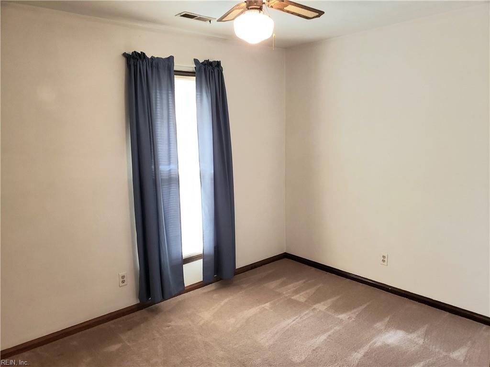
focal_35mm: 26
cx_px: 245
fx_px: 368
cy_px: 184
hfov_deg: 67.3
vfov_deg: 53.1
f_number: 2.4
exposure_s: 1/40
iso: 250
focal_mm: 4.3
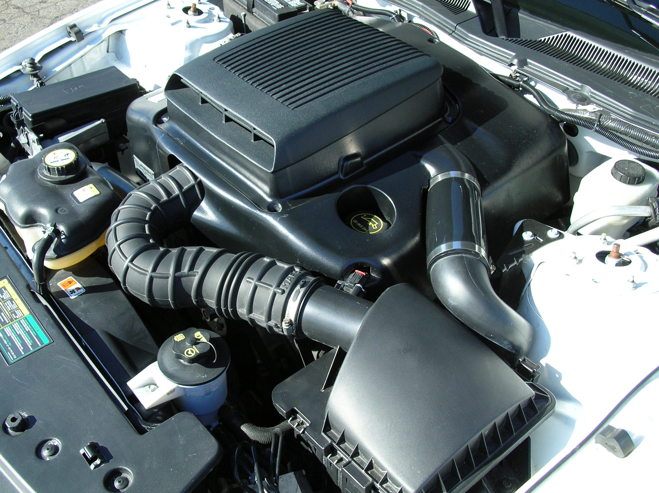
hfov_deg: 51.4
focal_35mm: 36
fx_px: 685
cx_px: 330
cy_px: 246
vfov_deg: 39.6
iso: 50
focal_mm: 6
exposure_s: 1/166
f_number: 3.7
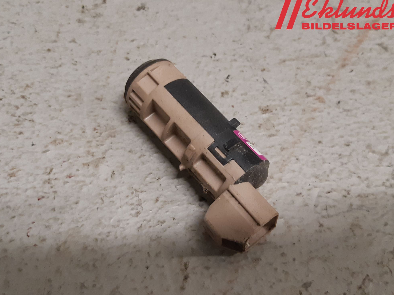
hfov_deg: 65.3
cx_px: 193
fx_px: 307
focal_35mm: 27
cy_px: 149
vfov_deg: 51.4
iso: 160
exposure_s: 1/50
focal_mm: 3.93
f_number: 1.7
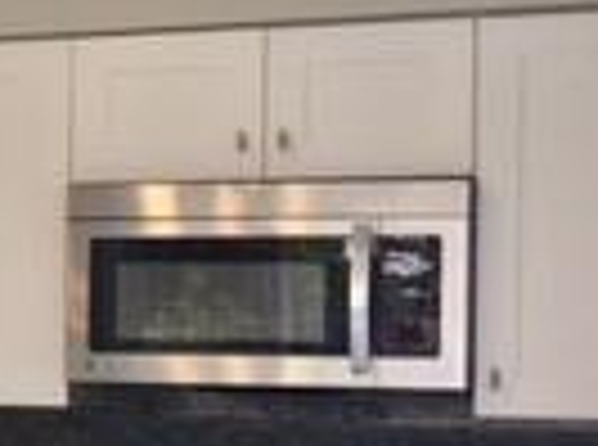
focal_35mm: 140
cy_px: 342
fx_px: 2412
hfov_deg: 12.7
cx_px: -522
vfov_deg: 10.5
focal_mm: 4.15
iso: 32
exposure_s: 1/60
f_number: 2.2
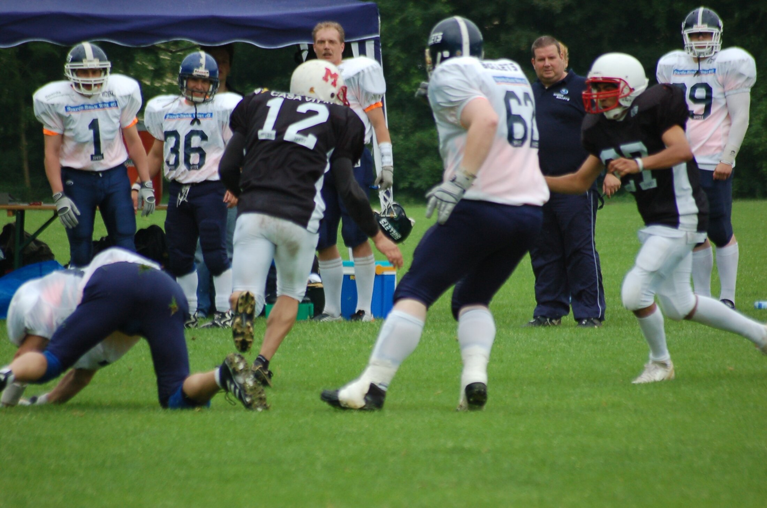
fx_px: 9569
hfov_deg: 4.6
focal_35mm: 450
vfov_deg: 3.0
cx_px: 384
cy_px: 254
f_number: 5.6
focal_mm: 300
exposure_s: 1/500
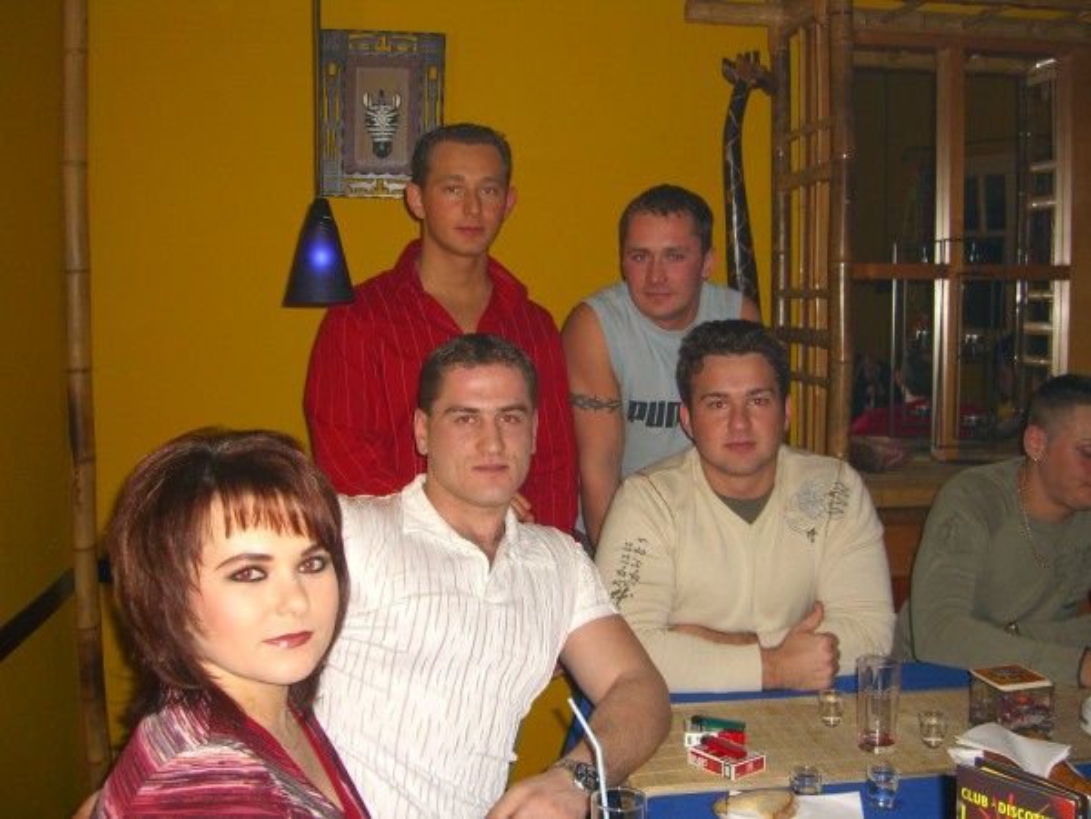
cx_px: 546
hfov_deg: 49.0
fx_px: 1198
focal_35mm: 38
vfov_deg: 37.7
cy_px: 410
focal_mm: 7.9
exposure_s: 1/60
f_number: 2.8
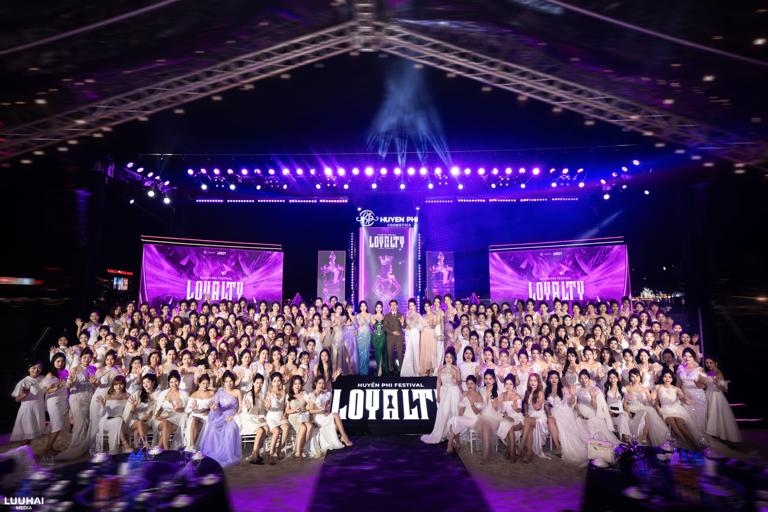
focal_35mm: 17
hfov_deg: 93.3
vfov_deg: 70.4
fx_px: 363
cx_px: 384
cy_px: 256
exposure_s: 1/100
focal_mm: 17
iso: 250
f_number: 4
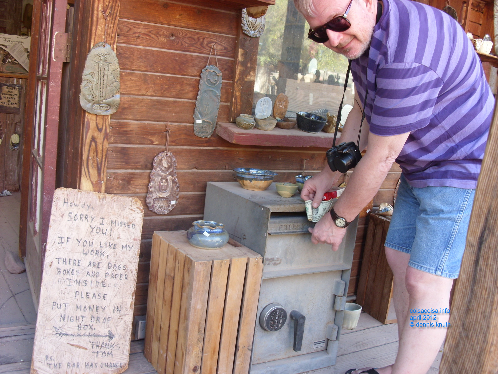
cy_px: 187
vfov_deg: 37.7
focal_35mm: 38
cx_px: 249
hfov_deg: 49.0
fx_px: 547
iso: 100
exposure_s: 1/30
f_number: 2.8
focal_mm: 6.3
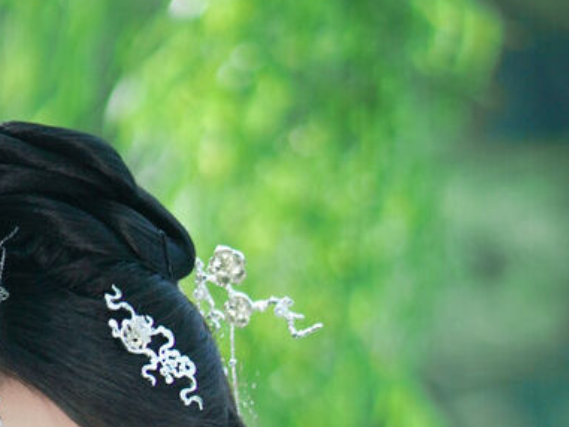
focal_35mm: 338
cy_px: 1062
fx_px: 5558
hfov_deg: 5.9
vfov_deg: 4.3
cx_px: 64
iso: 100
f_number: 1.8
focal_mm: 85
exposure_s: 1/2500
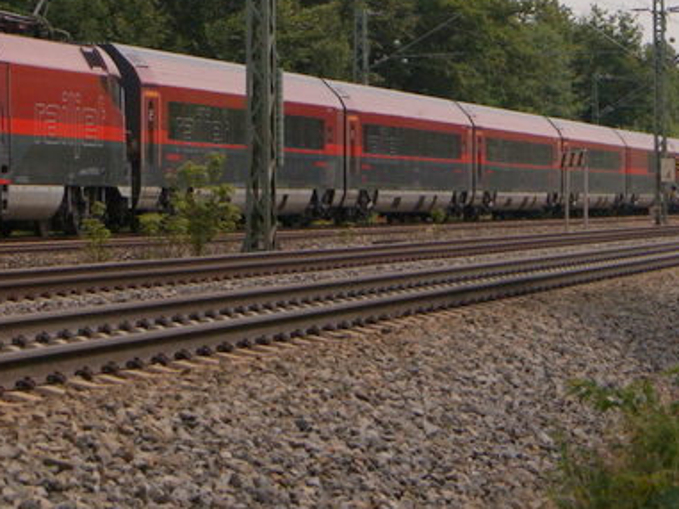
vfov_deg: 6.9
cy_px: -57
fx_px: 4185
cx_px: 248
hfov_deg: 9.3
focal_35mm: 213
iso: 200
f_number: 10
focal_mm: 55
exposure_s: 1/1000
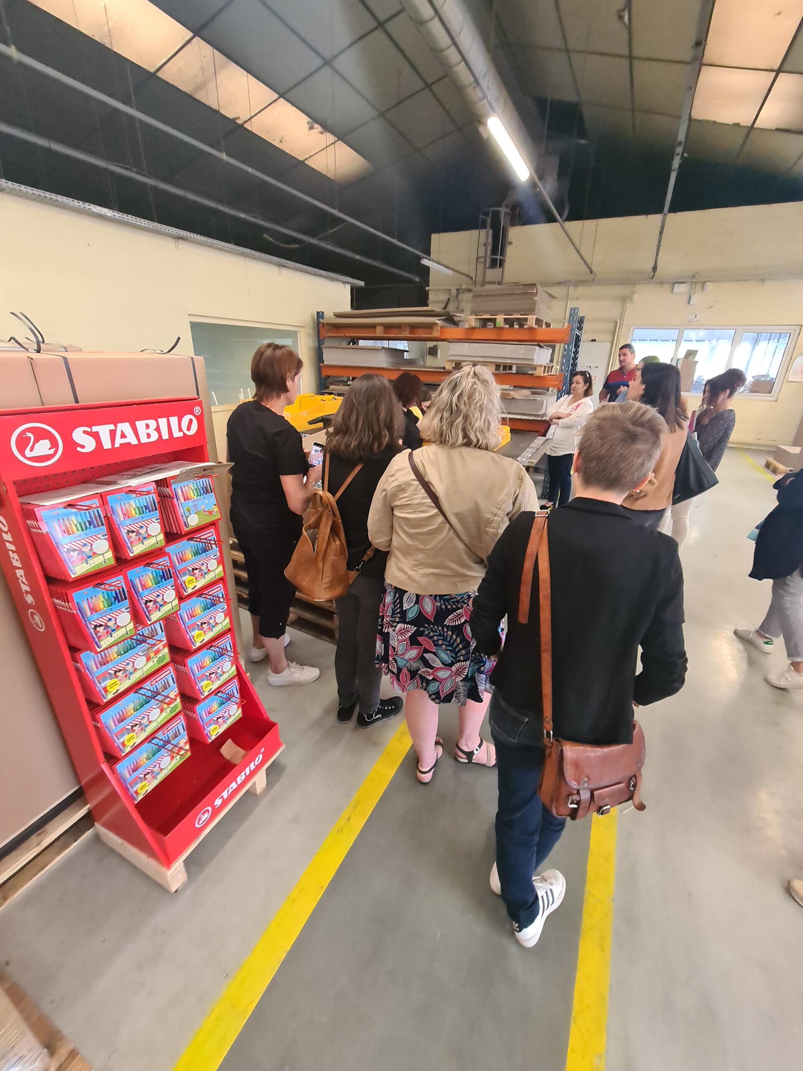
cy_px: 536
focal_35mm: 13
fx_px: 402
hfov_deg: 89.9
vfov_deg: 106.2
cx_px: 402
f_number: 2.2
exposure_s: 1/50
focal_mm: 2.2
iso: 400
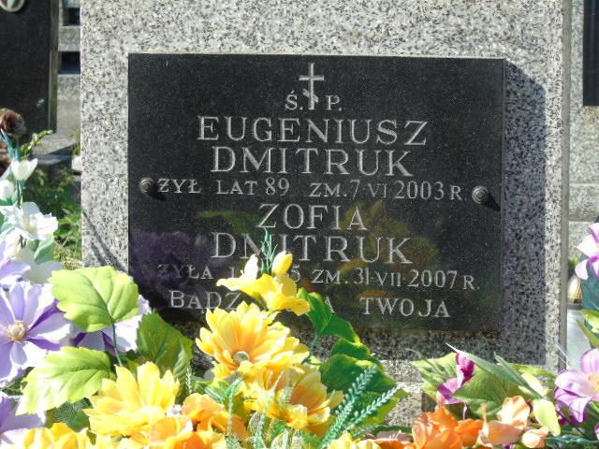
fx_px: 2457
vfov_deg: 10.4
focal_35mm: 142
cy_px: 224
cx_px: 300
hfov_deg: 13.9
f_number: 4.7
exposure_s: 1/250
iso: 80
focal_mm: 25
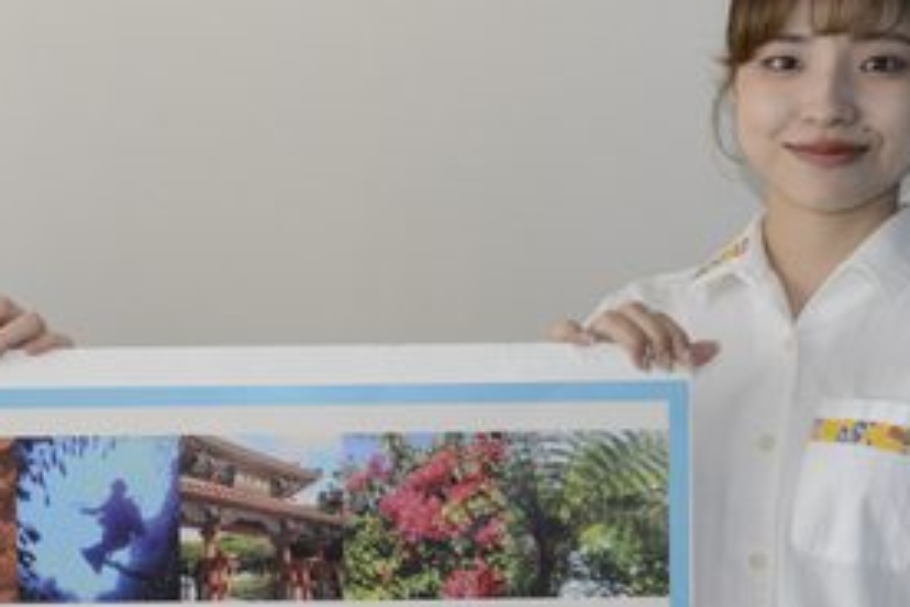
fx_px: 2250
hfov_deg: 22.7
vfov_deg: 15.4
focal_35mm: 89
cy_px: 356
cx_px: 285
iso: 6400
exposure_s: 1/250
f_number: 14
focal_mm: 40
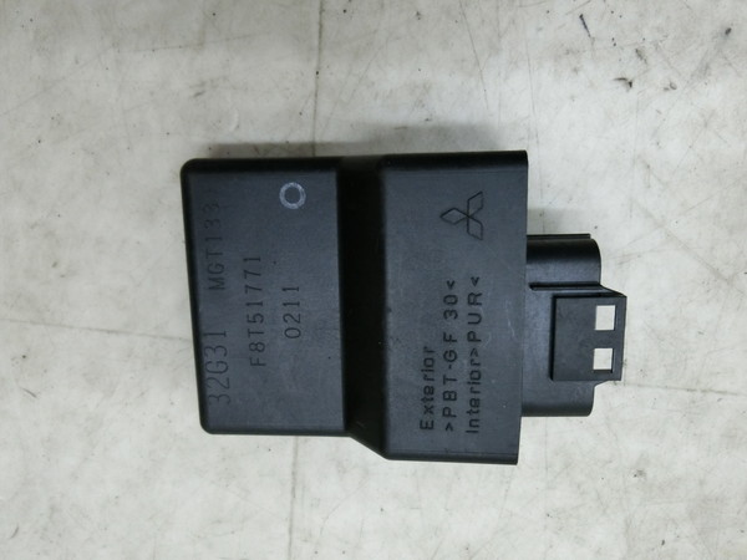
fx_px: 539
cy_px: 280
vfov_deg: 54.9
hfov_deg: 69.4
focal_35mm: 25
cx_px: 374
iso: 400
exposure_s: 1/80
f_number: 3.5
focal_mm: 4.5
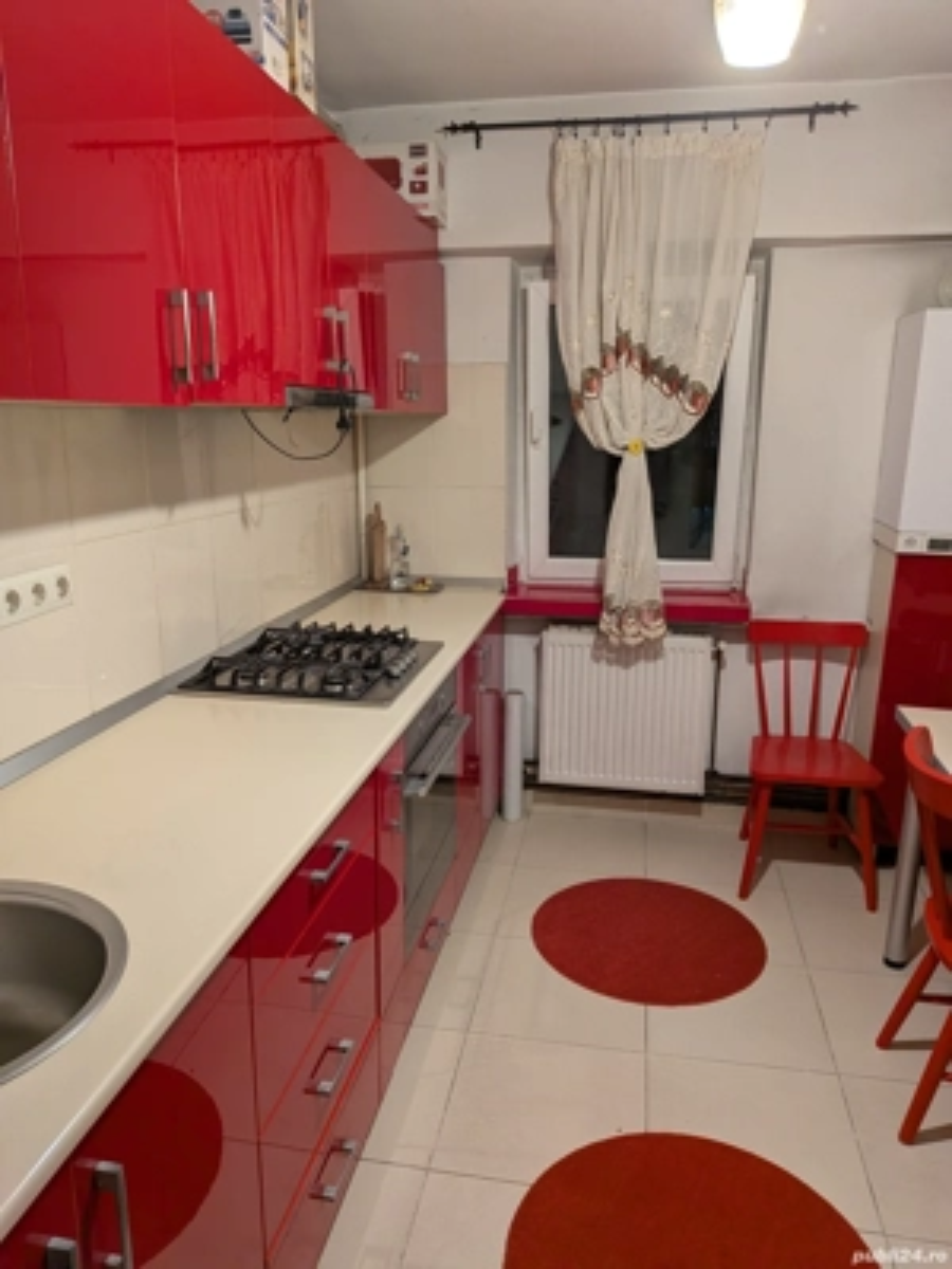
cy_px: 634
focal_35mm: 24
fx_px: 880
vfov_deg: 71.6
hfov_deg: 56.8
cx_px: 476
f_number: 1.7
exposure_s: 1/53.3
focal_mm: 4.53
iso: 26
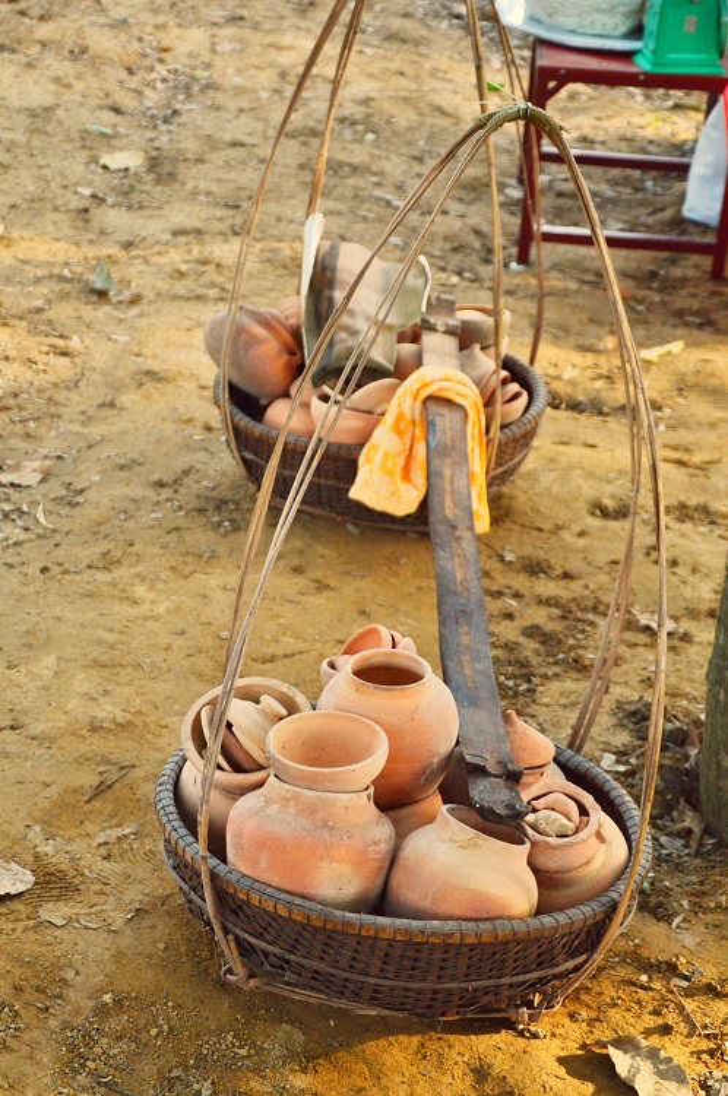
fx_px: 2281
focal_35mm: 75
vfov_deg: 27.0
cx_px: 364
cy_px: 548
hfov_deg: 18.1
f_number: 5
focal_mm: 50
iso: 800
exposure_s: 1/250
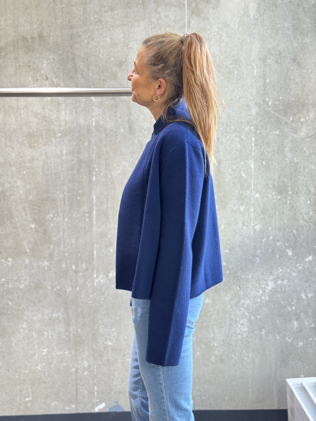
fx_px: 584
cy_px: 210
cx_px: 158
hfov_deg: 30.3
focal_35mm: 48
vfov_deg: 39.7
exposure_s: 1/50
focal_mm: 6.76
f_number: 1.78
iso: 100
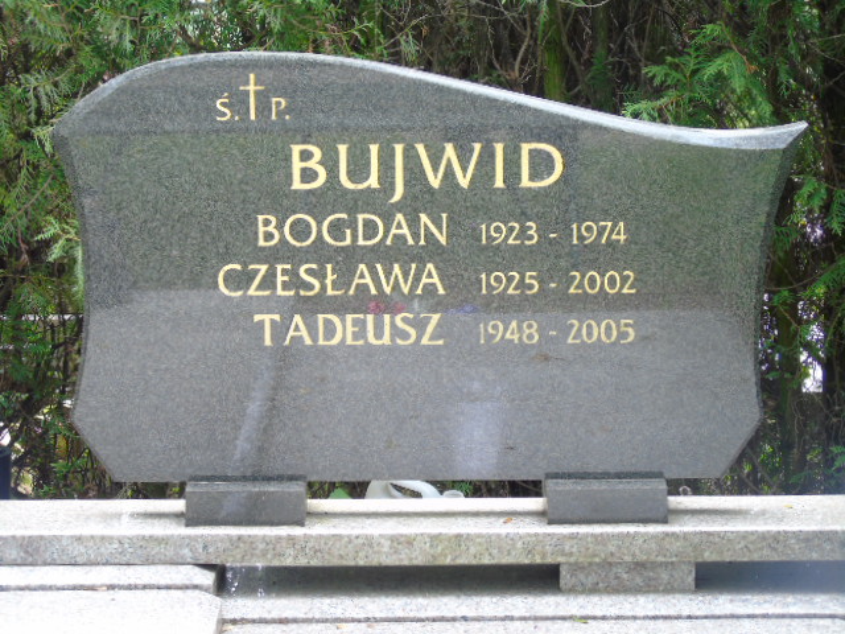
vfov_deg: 12.0
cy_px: 317
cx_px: 422
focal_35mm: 124
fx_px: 3027
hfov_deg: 15.9
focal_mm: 22
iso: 100
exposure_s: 1/30
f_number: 4.6
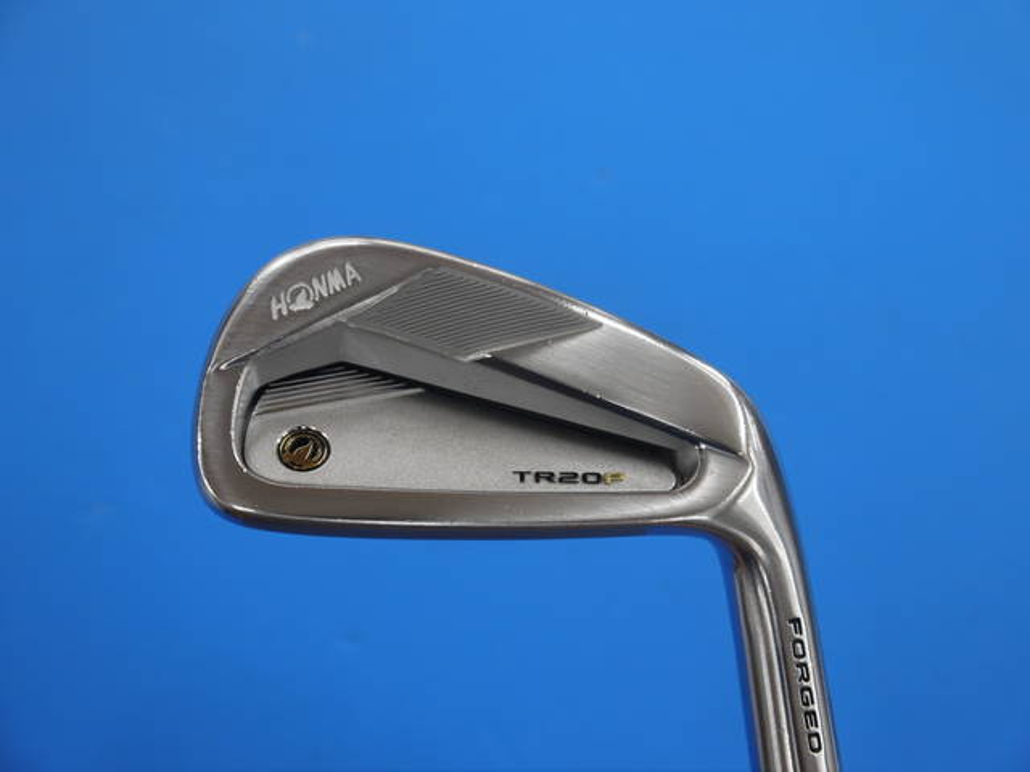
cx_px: 515
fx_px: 1488
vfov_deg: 29.1
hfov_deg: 38.2
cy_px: 386
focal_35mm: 50
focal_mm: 25
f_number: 4.6
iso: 160
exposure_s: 1/80
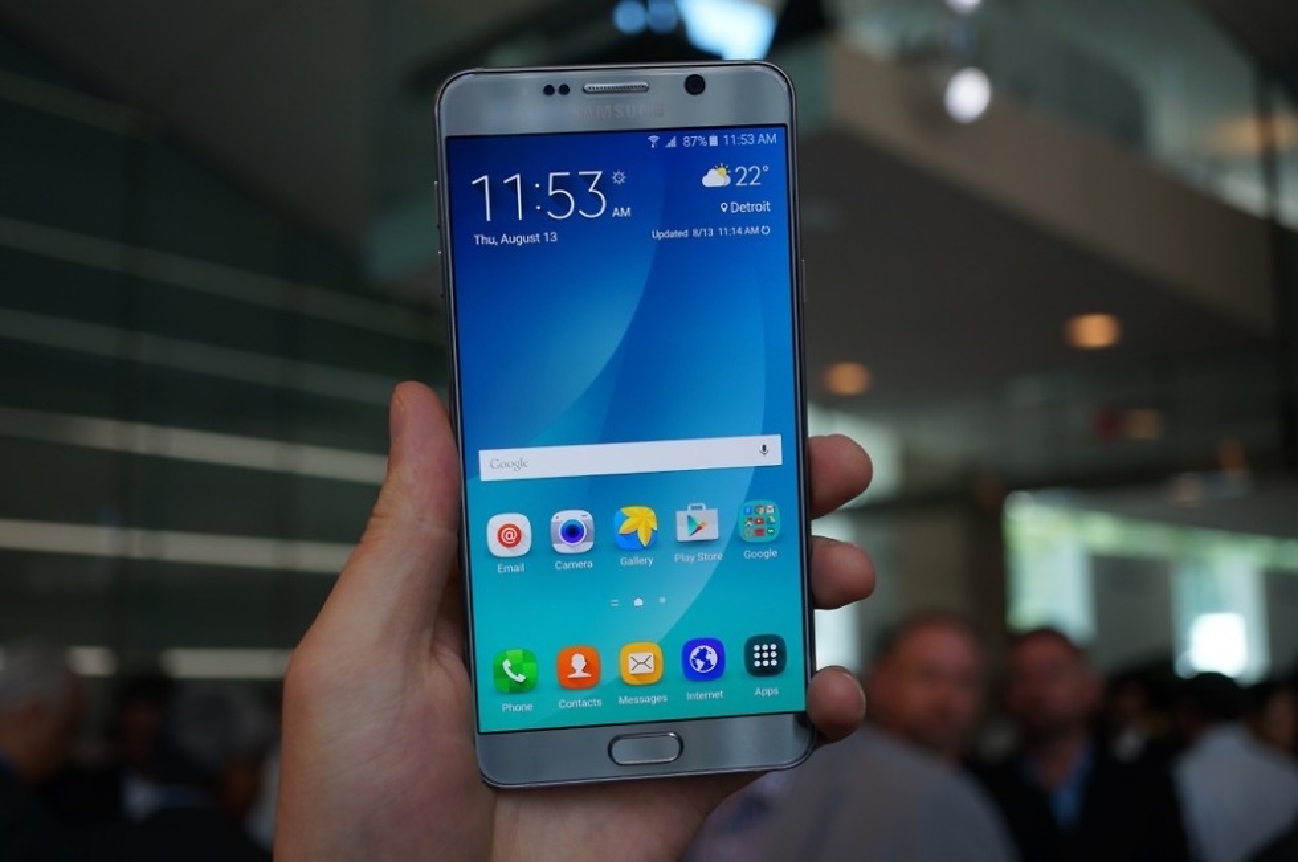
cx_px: 649
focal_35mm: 45
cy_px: 431
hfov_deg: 43.6
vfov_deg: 29.8
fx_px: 1621
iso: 100
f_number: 4
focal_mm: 30
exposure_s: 1/60
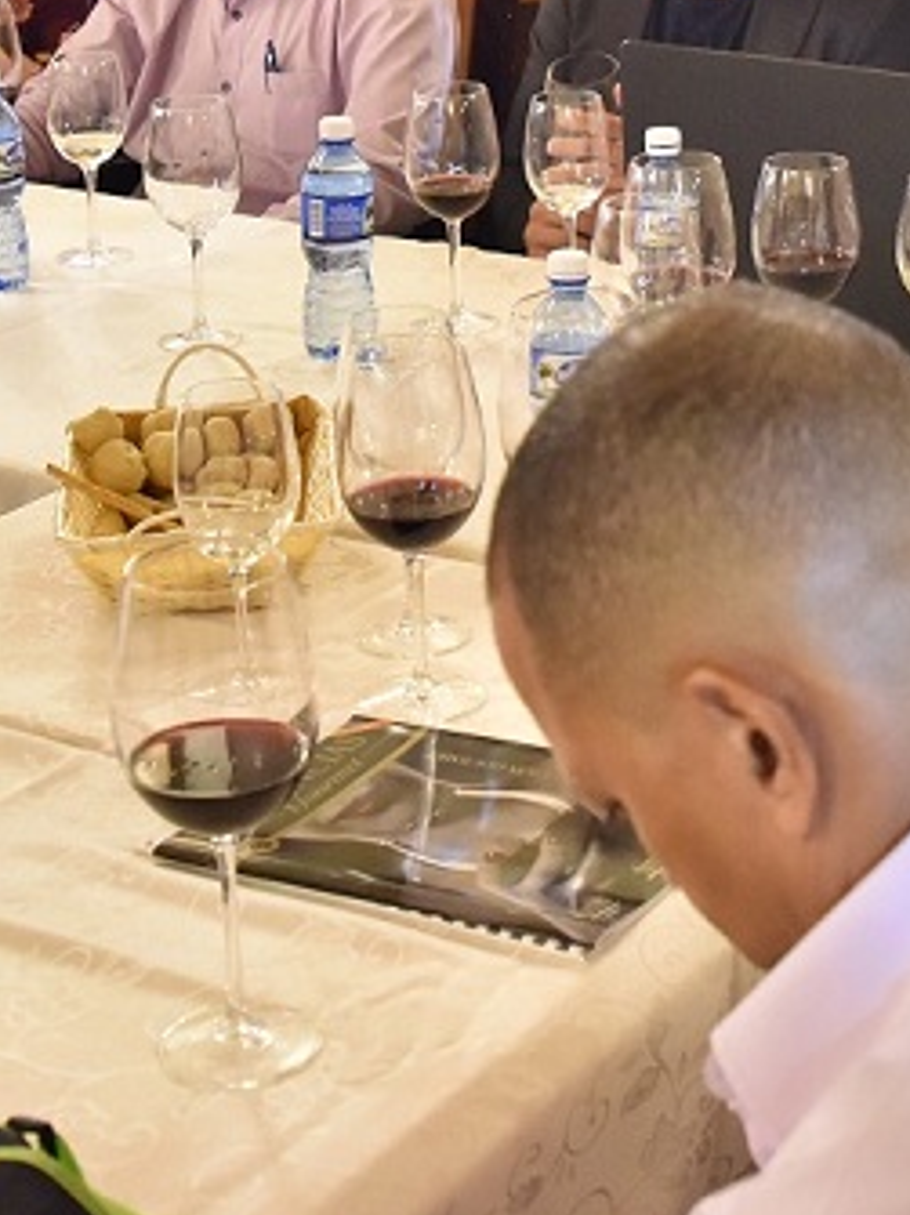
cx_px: 707
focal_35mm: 89
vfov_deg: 21.4
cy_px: 56
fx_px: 3122
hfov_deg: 16.5
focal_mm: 31
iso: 5000
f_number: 5.6
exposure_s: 1/60
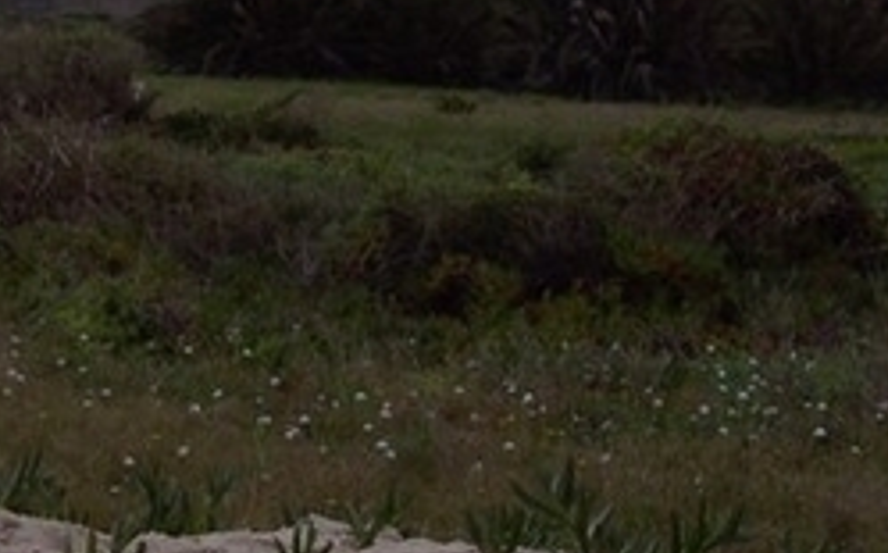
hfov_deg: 8.8
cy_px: 11
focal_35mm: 238
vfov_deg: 5.5
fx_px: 5753
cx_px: 471
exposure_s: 1/650
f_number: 6.7
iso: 64
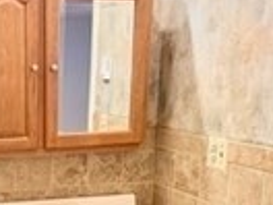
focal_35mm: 68
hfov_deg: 27.1
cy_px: 180
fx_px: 536
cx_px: 4
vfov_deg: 21.2
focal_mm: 5.7
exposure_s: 1/60
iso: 100
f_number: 1.5
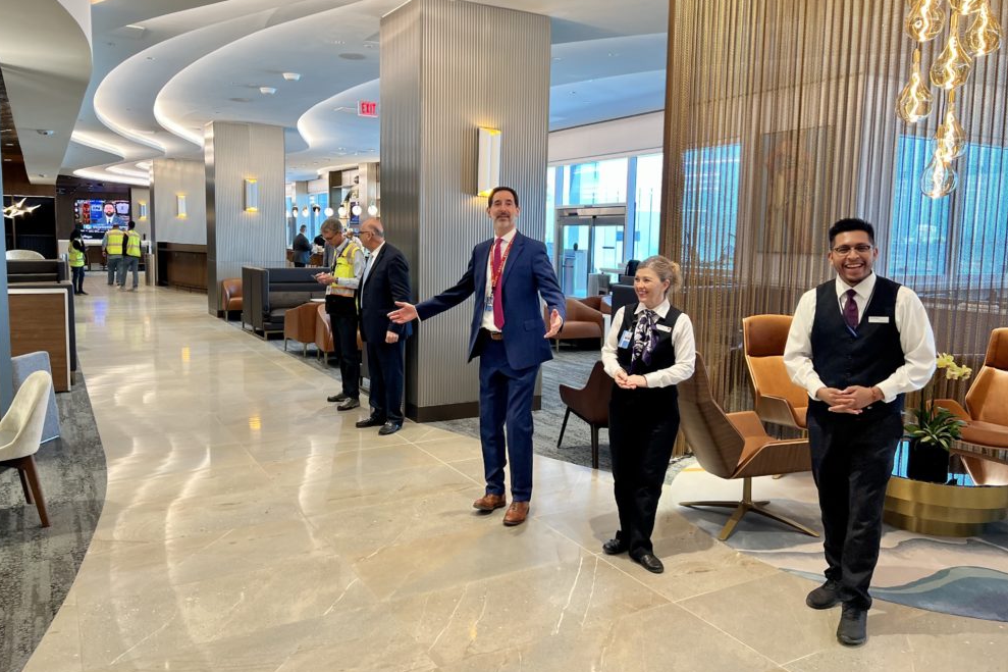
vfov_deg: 46.3
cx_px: 493
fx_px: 784
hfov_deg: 65.5
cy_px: 310
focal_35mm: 28
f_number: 1.5
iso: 125
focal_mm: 5.7
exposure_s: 1/100
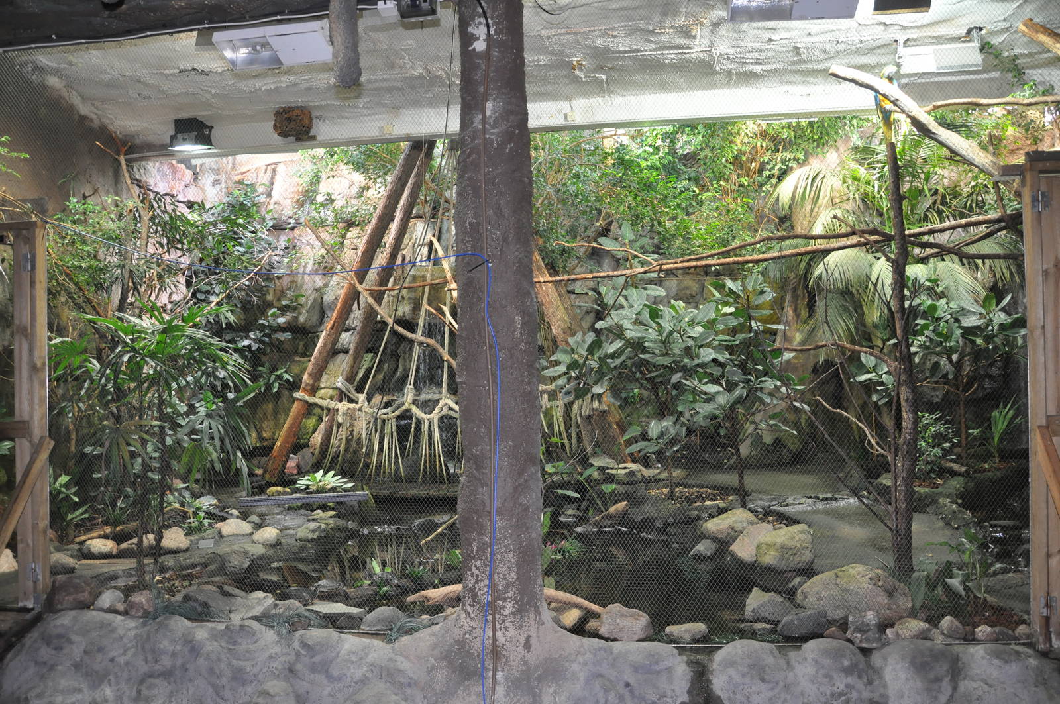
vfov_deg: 47.8
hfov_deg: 67.4
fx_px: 794
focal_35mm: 27
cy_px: 352
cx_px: 530
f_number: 4
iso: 800
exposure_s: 1/60
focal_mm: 18
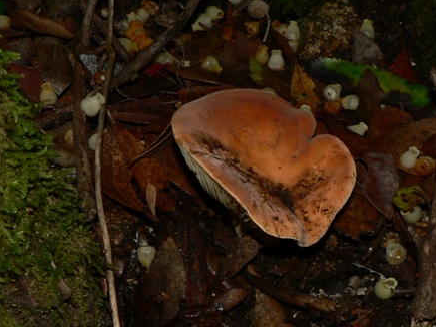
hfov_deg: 36.2
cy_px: 239
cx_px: 224
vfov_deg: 27.2
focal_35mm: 53
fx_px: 667
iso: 80
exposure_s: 1/250
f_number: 4
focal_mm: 6
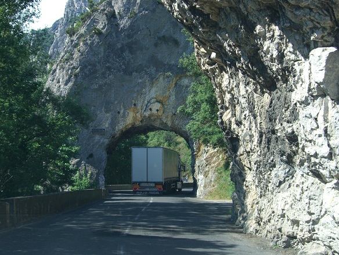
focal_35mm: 55
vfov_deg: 26.6
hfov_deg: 34.9
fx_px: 539
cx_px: 170
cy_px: 128
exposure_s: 1/250
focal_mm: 11.5
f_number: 3.4
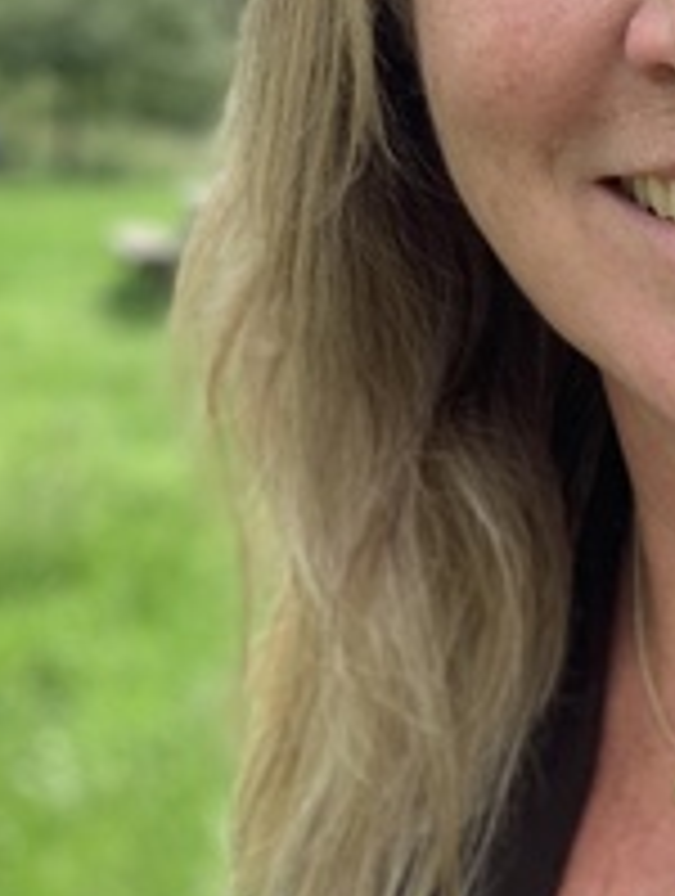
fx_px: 1996
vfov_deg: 24.3
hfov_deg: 18.8
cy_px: 23
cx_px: 621
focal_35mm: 77
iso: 16
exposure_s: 1/330
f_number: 2.2
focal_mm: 2.87
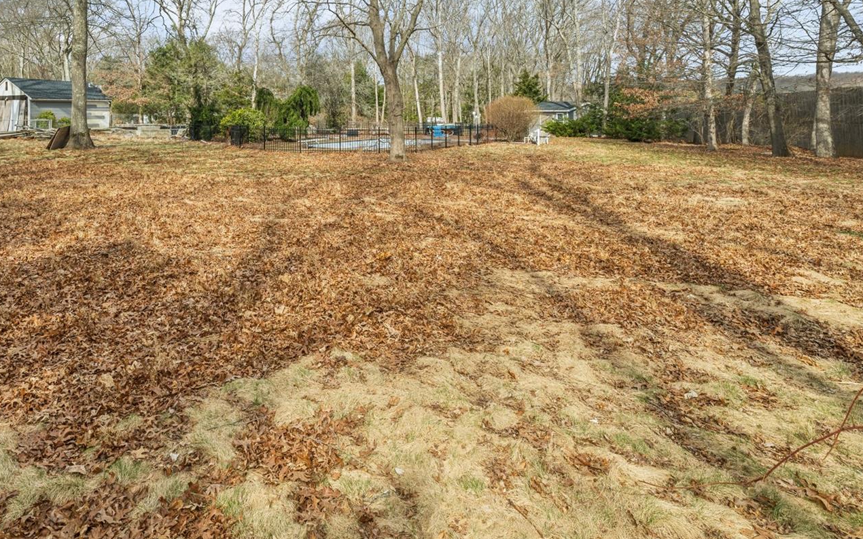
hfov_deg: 75.1
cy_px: 114
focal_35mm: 23
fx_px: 541
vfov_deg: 50.1
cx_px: 297
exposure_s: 1/125
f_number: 11
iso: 100
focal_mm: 14
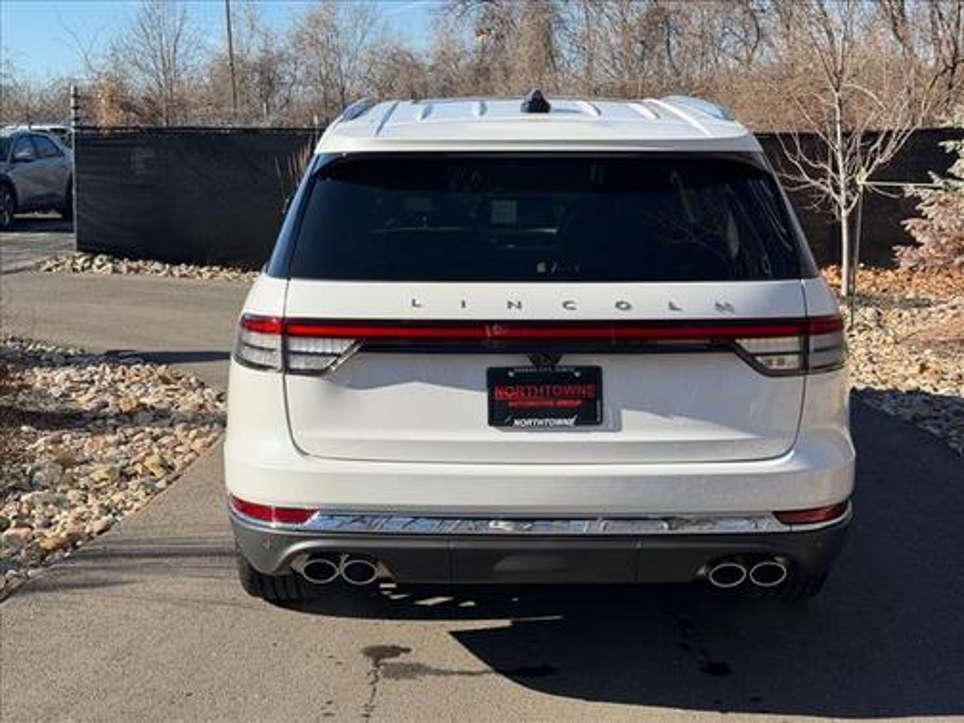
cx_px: 482
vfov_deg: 30.3
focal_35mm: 48
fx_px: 1337
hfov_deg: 39.7
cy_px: 362
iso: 80
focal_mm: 6.76
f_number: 1.78
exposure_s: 1/4098
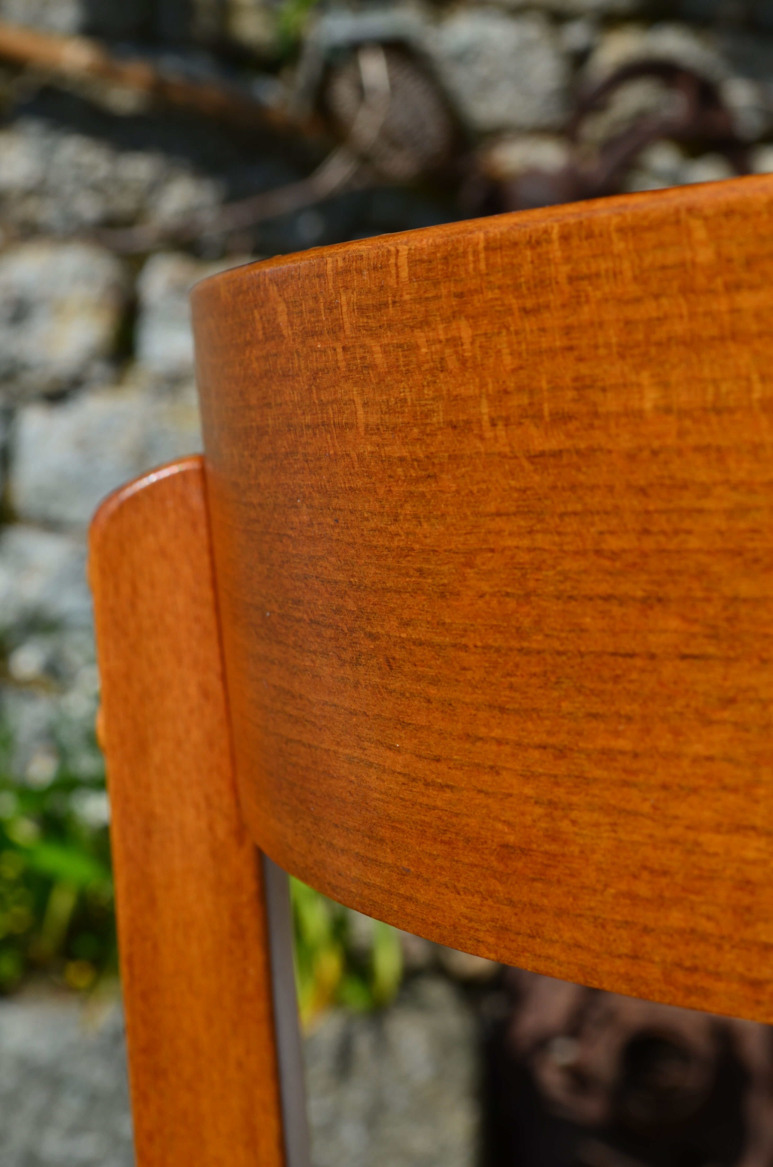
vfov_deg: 24.7
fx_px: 2669
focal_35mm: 82
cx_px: 386
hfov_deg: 16.5
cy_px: 584
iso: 100
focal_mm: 55
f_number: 11
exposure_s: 1/160
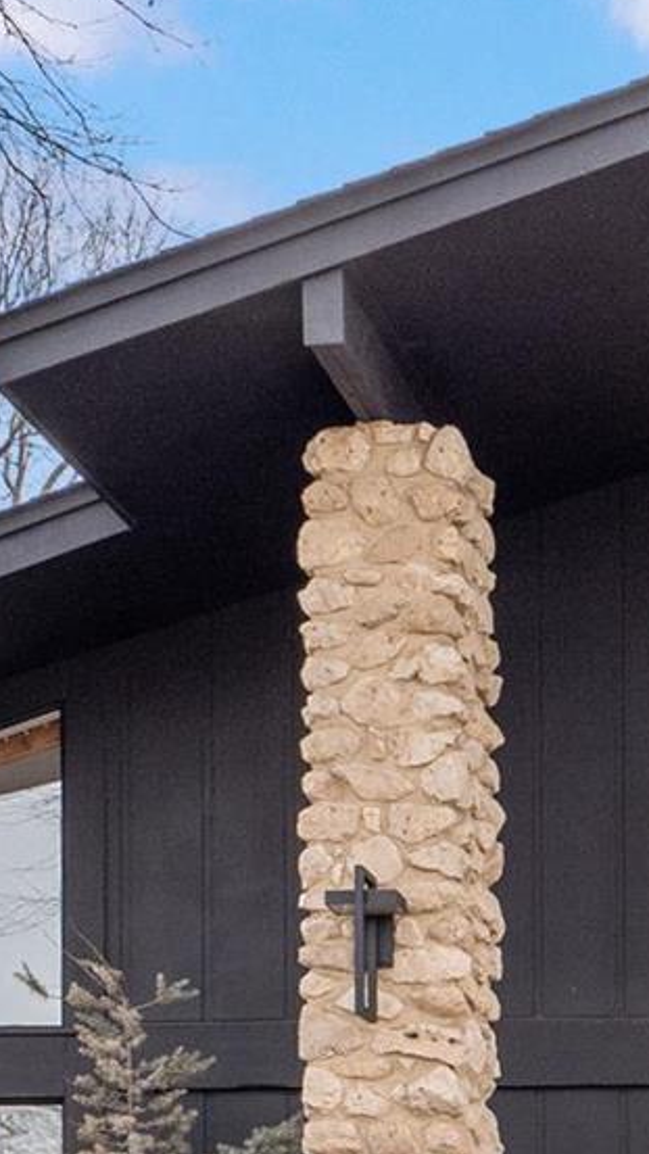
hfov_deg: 12.0
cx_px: 947
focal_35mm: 97
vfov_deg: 21.8
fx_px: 2968
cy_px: 847
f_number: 8
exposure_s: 1/160
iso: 400
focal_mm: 16
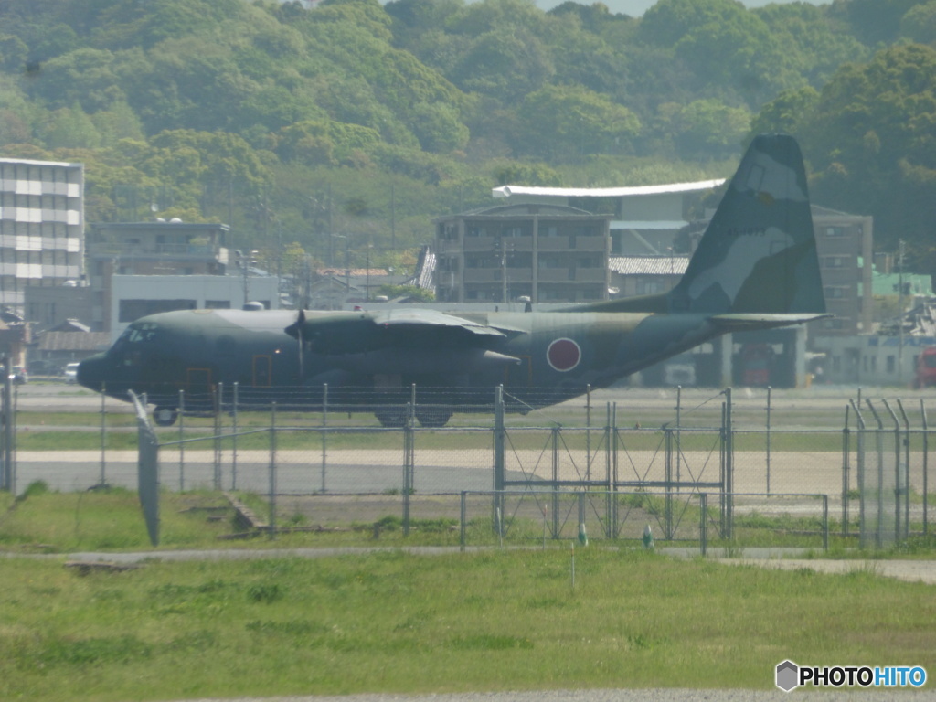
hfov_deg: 4.3
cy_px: 351
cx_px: 468
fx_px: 12330
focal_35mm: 456
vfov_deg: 3.3
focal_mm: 81.7
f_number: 6.3
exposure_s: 1/400
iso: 100
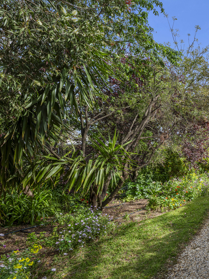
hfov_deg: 39.7
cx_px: 250
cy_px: 172
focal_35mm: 25
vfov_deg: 68.5
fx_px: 201
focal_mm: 14
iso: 200
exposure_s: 1/200
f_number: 9
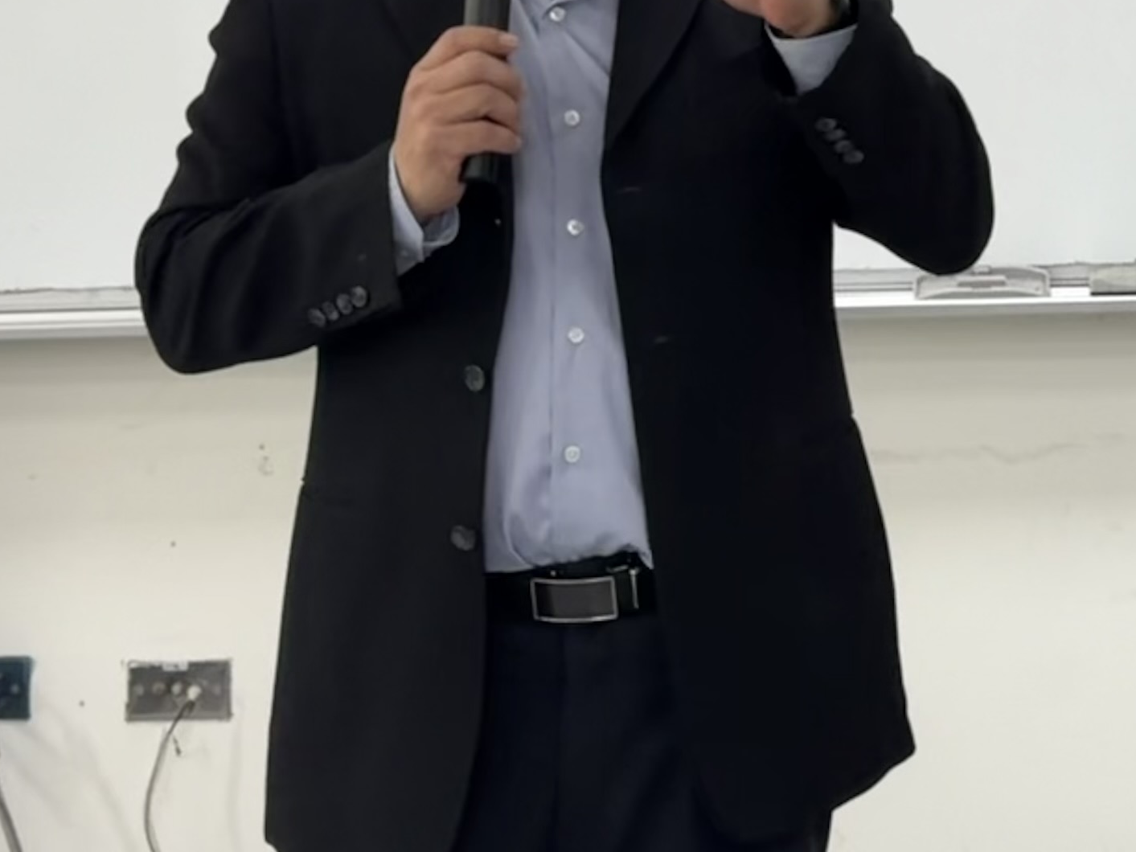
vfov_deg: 10.7
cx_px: 1395
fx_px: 4496
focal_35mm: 137
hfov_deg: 13.9
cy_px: -119
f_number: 1.78
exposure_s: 1/120
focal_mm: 6.76
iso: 80
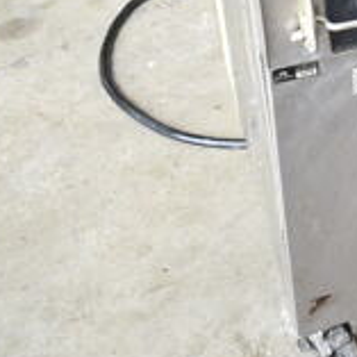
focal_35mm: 89
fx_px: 1038
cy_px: -91
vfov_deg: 18.3
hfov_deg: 16.1
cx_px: 664
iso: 220
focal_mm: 18
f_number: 3.5
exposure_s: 1/30
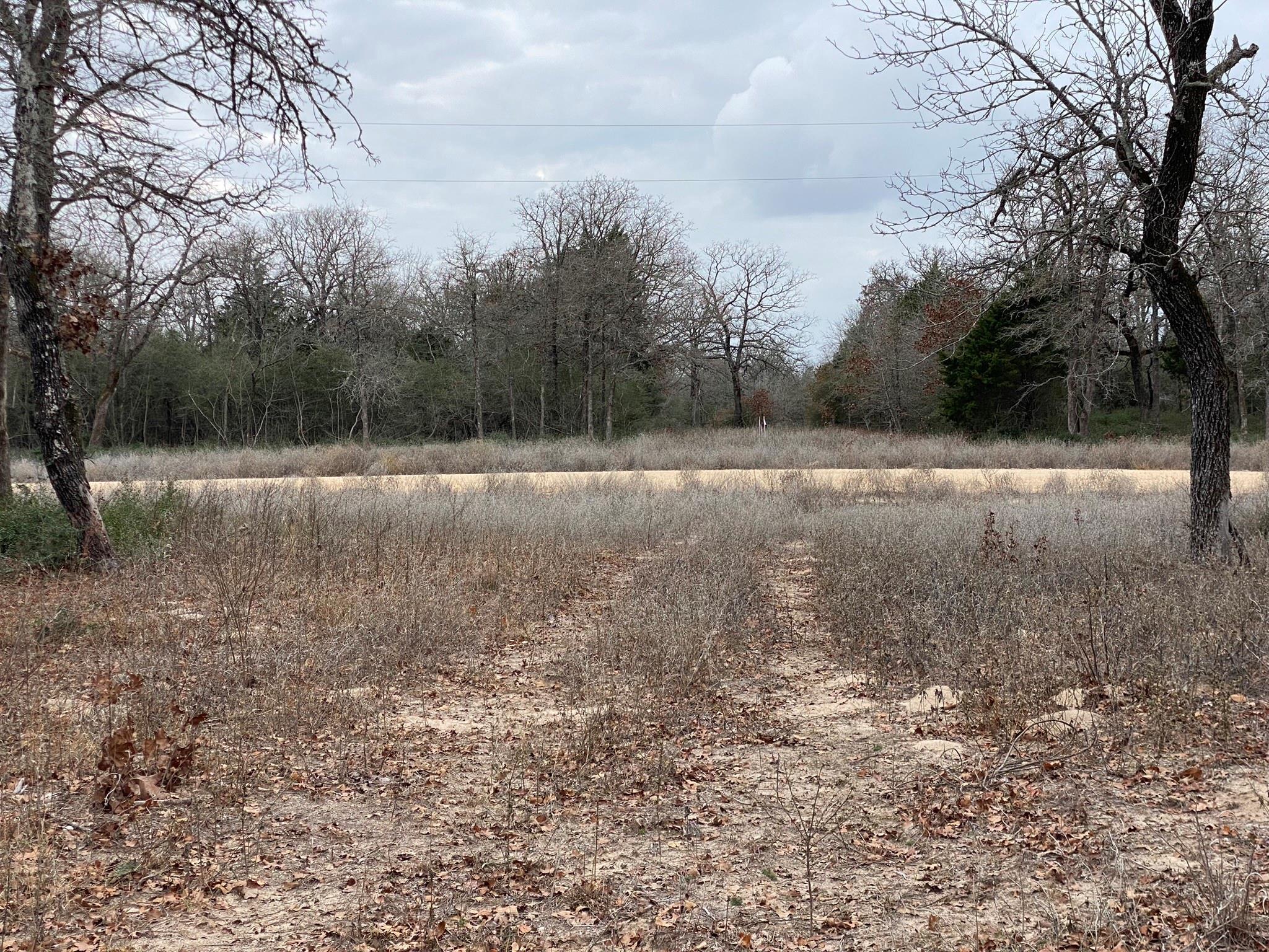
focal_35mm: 52
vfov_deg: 28.0
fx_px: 1906
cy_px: 476
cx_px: 634
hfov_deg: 36.8
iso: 20
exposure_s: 1/761
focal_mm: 6
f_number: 2
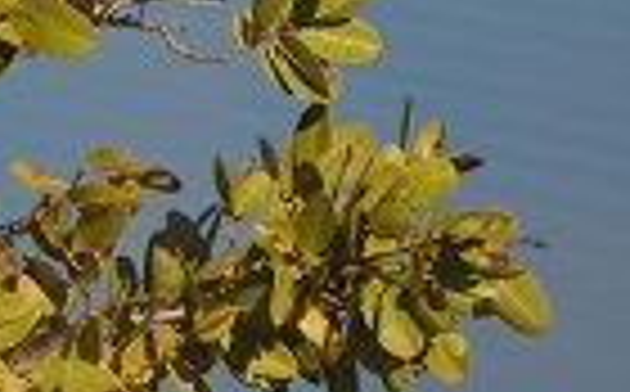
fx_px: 23999
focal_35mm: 1400
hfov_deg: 1.5
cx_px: -796
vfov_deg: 0.9
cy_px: 52
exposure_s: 1/800
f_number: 7.1
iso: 200
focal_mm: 200
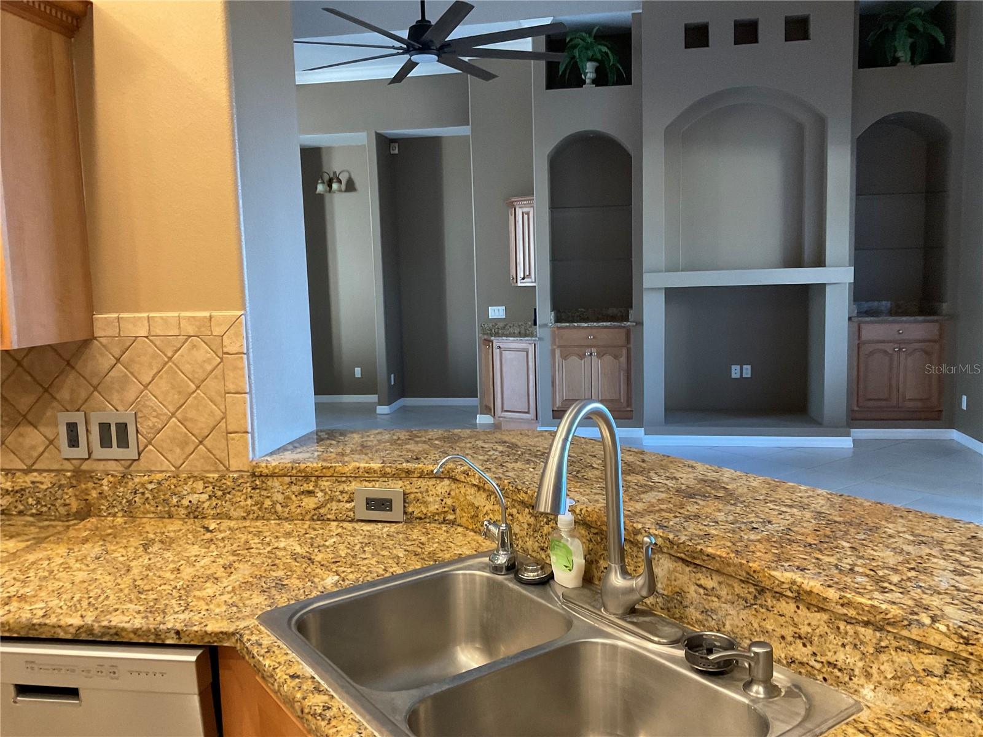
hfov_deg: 61.7
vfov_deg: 48.2
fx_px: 824
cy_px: 368
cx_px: 492
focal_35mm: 29
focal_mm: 3
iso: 250
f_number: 1.8
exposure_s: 1/60
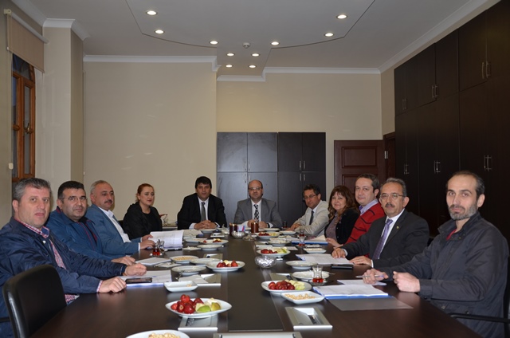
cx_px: 255
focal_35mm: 36
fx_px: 509
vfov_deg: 36.7
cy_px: 169
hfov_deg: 53.2
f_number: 3.8
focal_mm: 24
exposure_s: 1/60
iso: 250
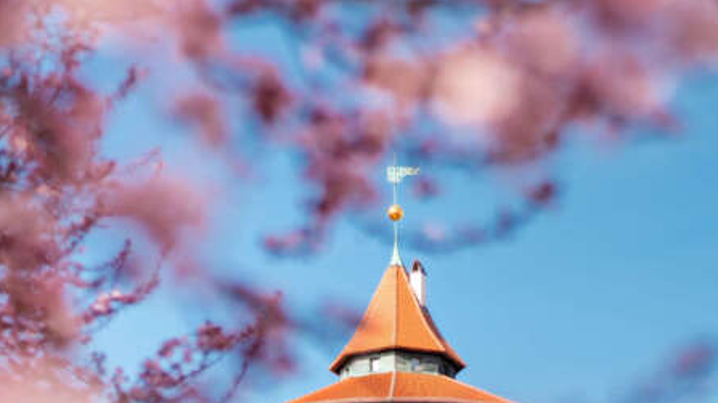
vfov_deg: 13.3
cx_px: 394
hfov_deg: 23.7
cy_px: 397
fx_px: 1713
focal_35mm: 90
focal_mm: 50
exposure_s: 1/4000
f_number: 2
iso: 100
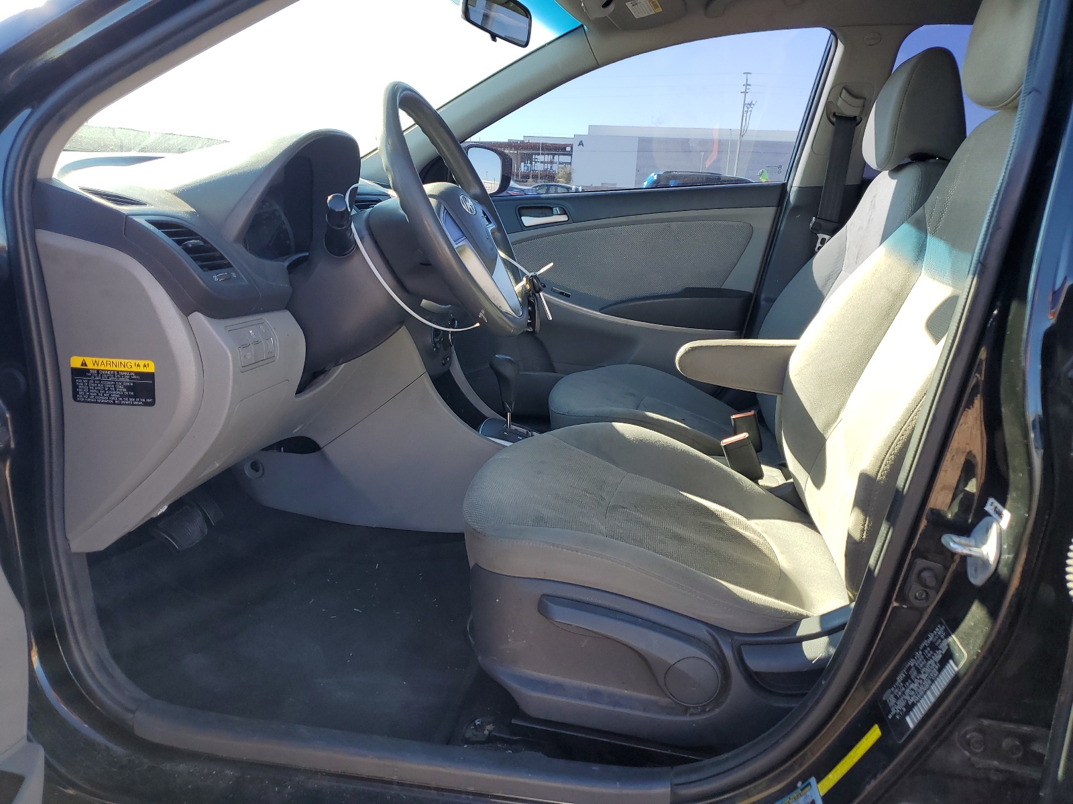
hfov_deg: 67.3
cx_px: 536
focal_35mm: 26
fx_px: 806
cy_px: 402
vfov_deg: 53.1
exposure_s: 1/385
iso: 50
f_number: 1.5
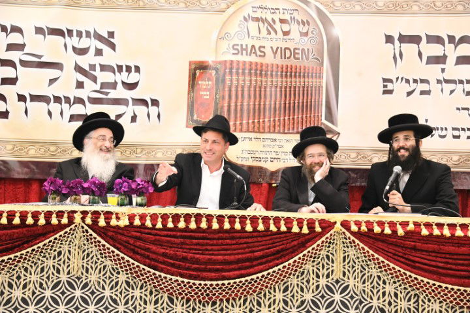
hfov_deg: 24.8
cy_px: 156
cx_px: 235
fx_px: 1070
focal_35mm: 82
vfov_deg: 16.7
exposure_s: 1/125
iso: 4000
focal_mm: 82
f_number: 5.6
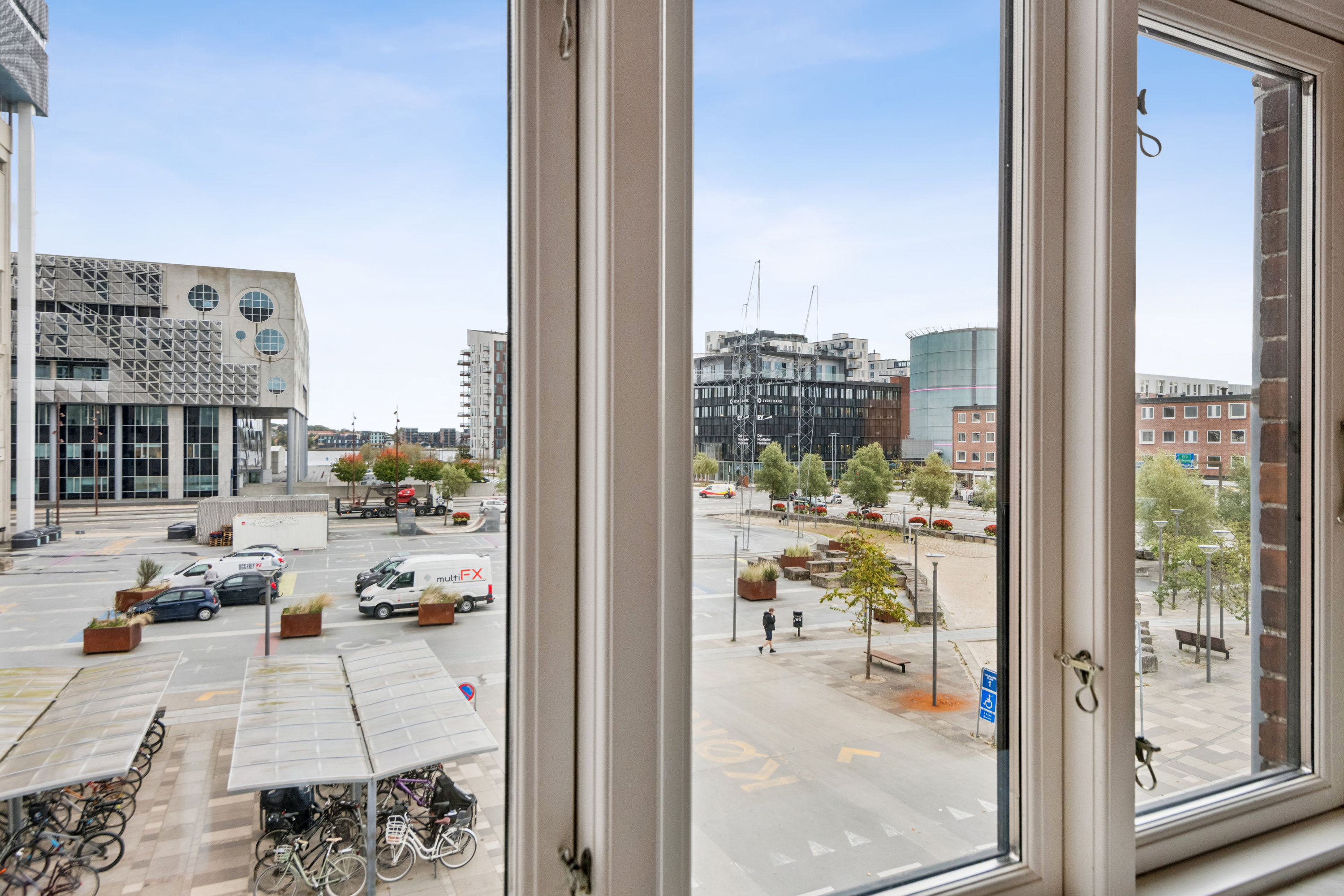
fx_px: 821
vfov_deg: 57.2
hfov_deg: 78.6
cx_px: 672
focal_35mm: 22
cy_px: 448
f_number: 11
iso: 800
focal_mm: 22
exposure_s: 1/50
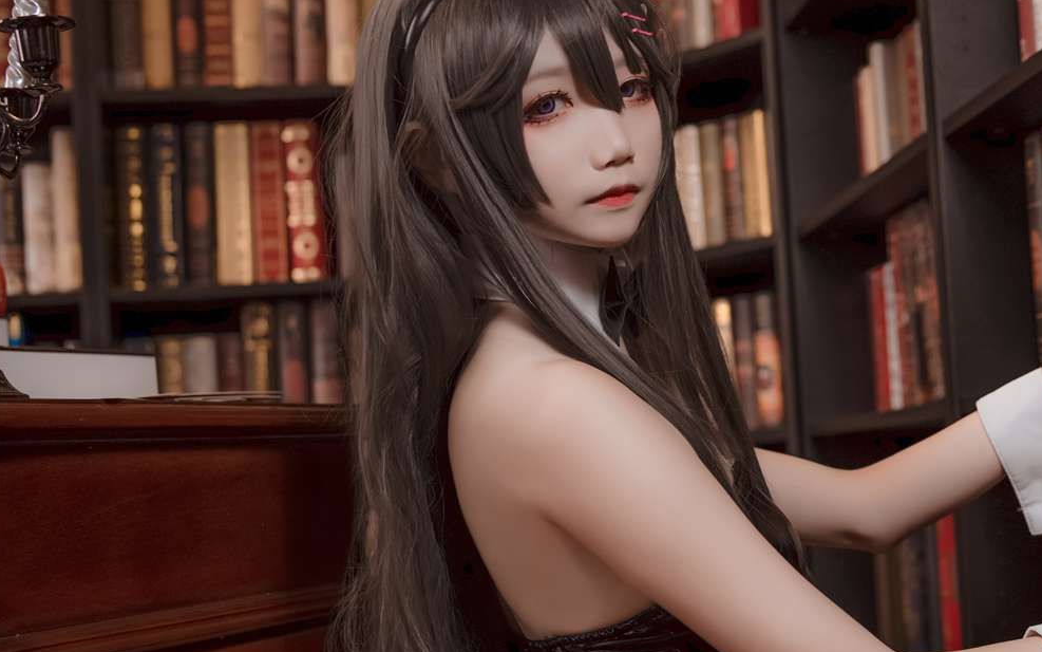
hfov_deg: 30.5
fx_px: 1846
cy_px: 395
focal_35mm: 65
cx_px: 873
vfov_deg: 20.0
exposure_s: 1/30
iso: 200
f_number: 2.8
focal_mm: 35
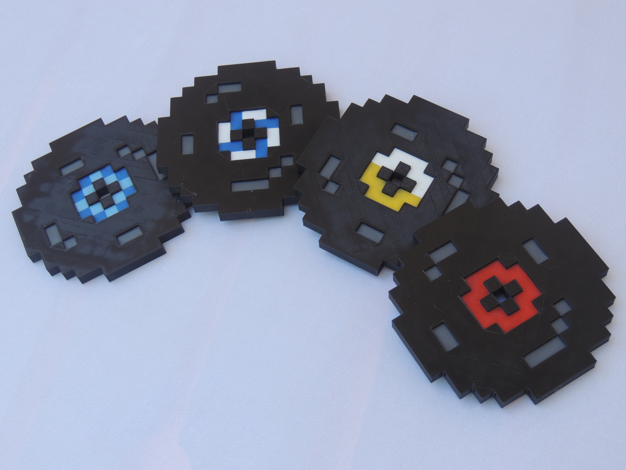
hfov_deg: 38.2
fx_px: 904
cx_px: 313
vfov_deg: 29.1
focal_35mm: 50
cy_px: 235
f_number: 3.6
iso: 100
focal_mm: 8.9
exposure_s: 1/125
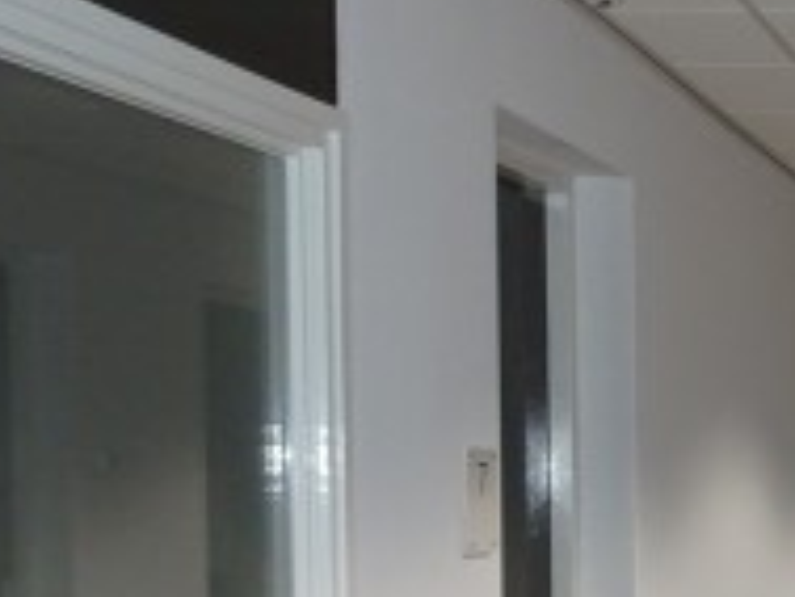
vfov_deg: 18.9
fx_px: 1747
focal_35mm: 76
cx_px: 1085
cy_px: 584
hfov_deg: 22.4
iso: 500
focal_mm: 4.1
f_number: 3.5
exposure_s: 1/30
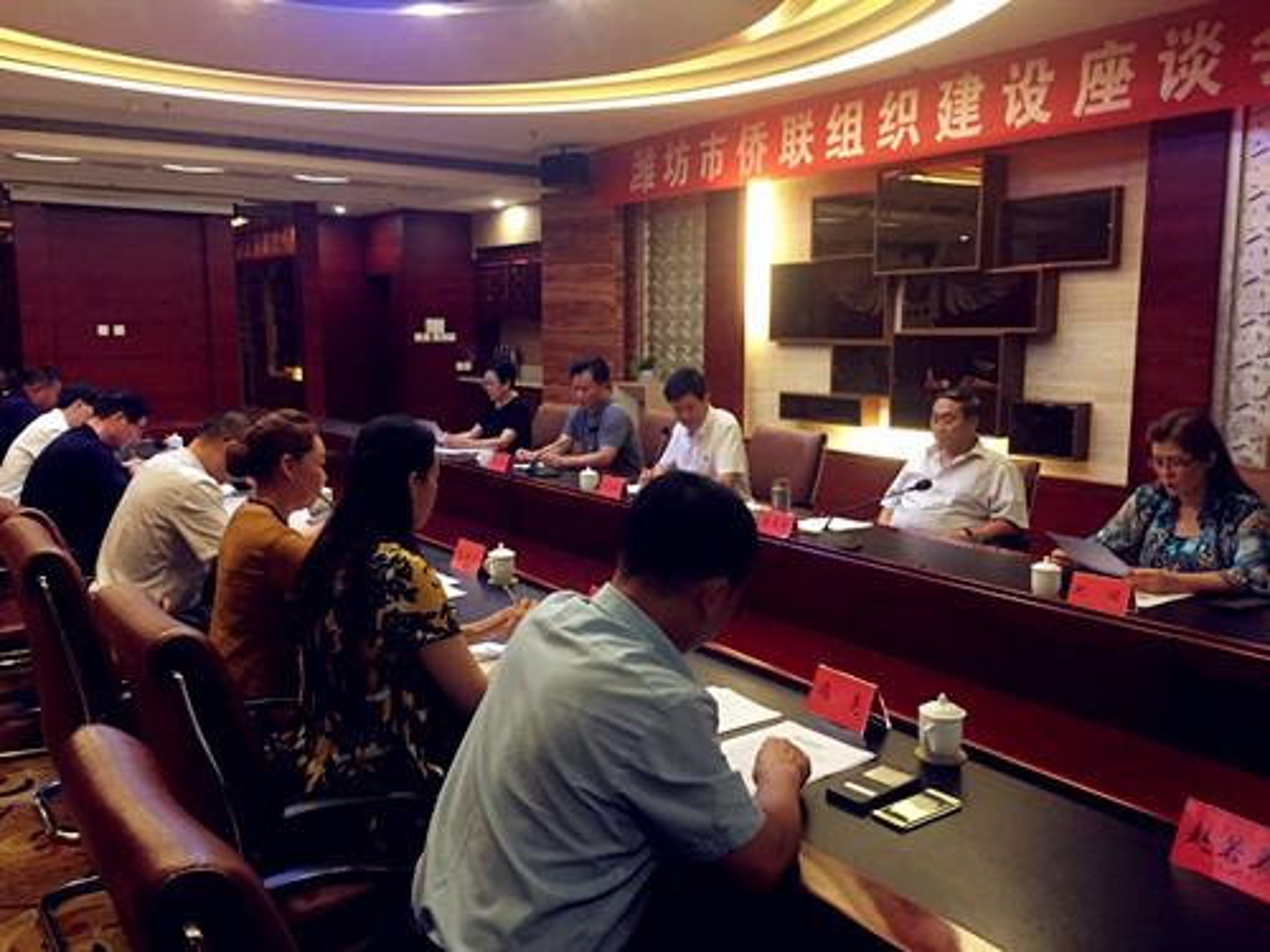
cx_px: 635
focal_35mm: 29
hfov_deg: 61.7
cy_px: 476
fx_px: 1064
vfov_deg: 48.2
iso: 250
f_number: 2.2
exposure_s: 1/24
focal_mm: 4.15
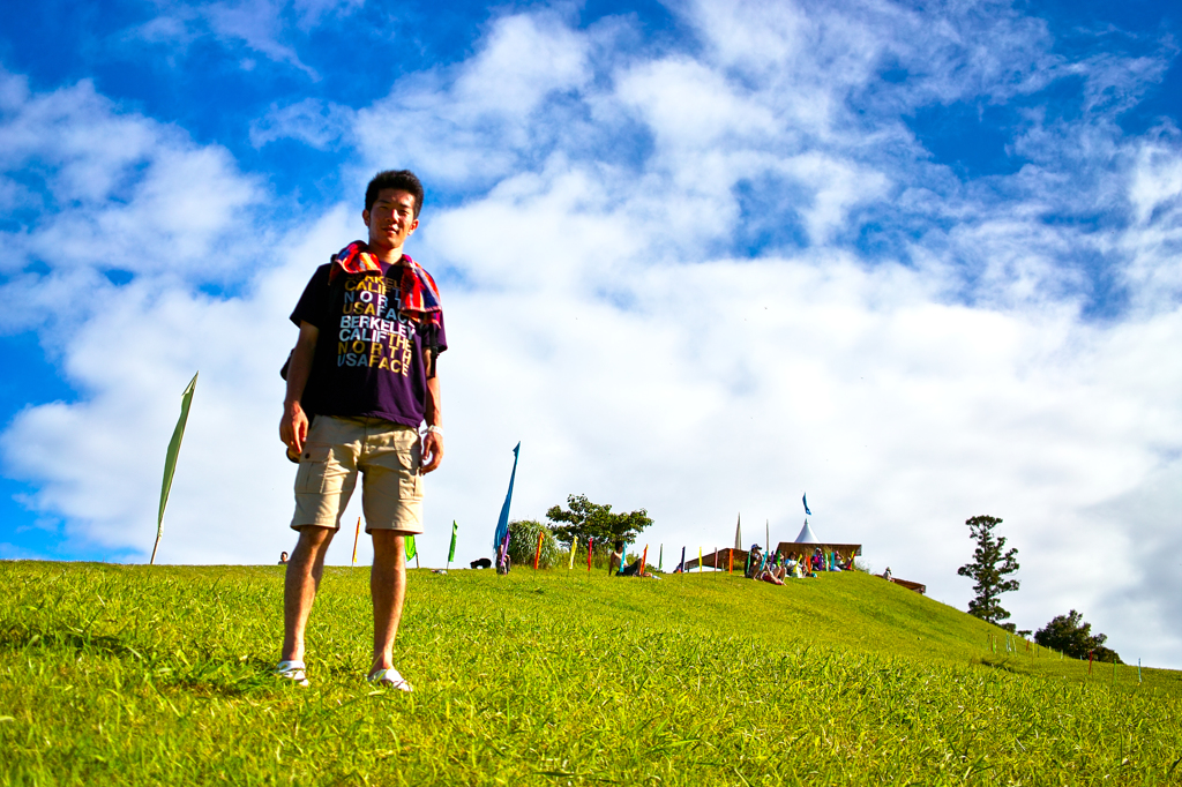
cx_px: 591
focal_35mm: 41
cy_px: 394
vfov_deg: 32.6
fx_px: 1346
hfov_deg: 47.4
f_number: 2.8
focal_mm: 24.2
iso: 200
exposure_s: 1/2000
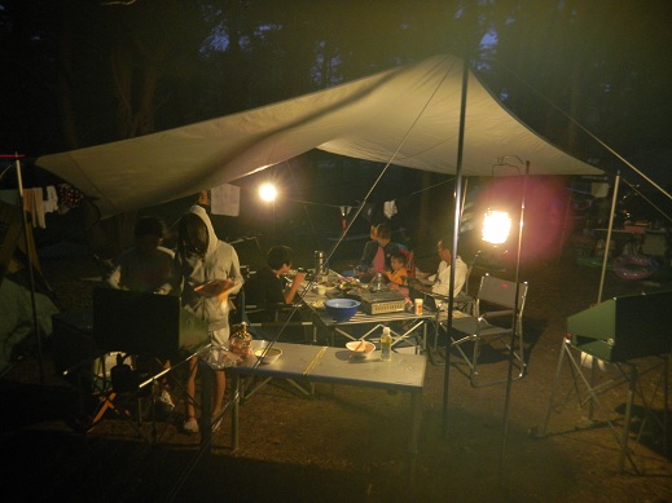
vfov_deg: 49.7
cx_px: 336
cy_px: 252
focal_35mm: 28
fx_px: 543
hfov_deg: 63.5
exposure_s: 1/1.4
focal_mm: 5
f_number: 3.9
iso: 200
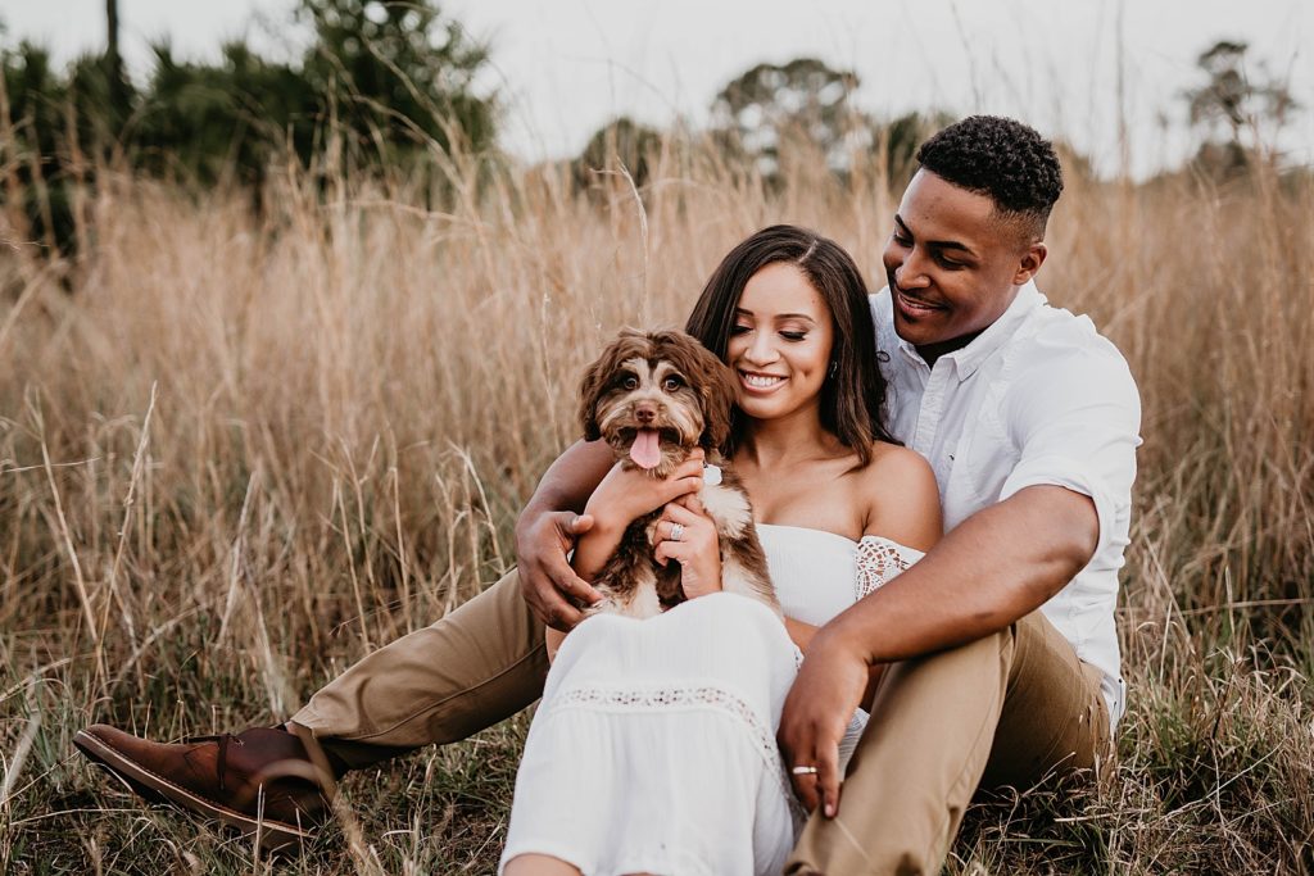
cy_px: 438
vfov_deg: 27.0
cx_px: 657
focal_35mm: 50
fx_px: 1825
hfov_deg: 39.6
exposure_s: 1/500
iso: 125
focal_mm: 50
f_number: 2.2
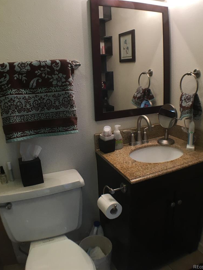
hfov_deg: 40.7
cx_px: 95
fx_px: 274
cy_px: 107
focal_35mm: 35
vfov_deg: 52.2
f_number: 2.2
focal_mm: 4.15
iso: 32
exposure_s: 1/30
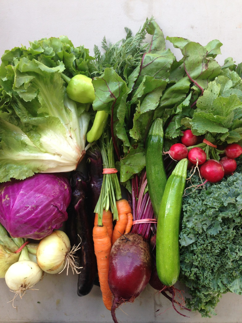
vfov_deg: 55.4
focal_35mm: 33
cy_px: 162
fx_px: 308
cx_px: 121
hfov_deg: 42.9
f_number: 2.4
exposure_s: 1/120
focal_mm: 4.12
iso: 50
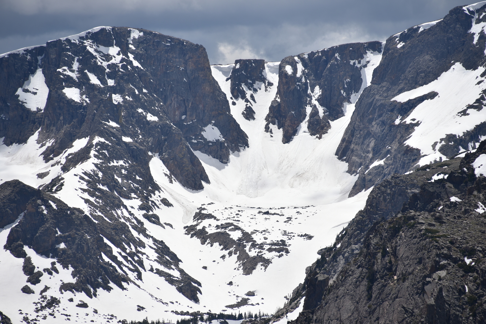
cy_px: 162
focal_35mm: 300
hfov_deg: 6.9
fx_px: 4051
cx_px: 243
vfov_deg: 4.6
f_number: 8
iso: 100
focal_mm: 300
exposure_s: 1/640
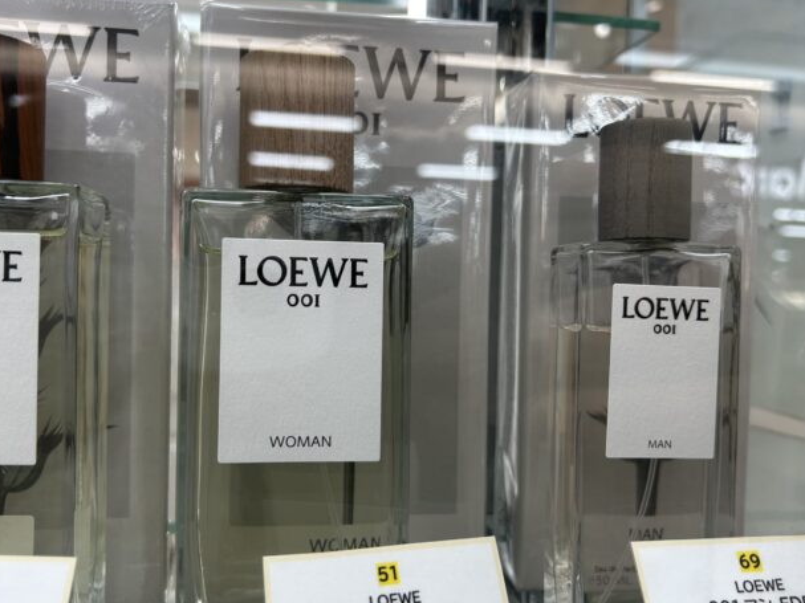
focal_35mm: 30
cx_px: 366
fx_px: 698
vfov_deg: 46.8
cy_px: 316
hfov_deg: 59.9
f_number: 1.5
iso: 32
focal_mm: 5.7
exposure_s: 1/107
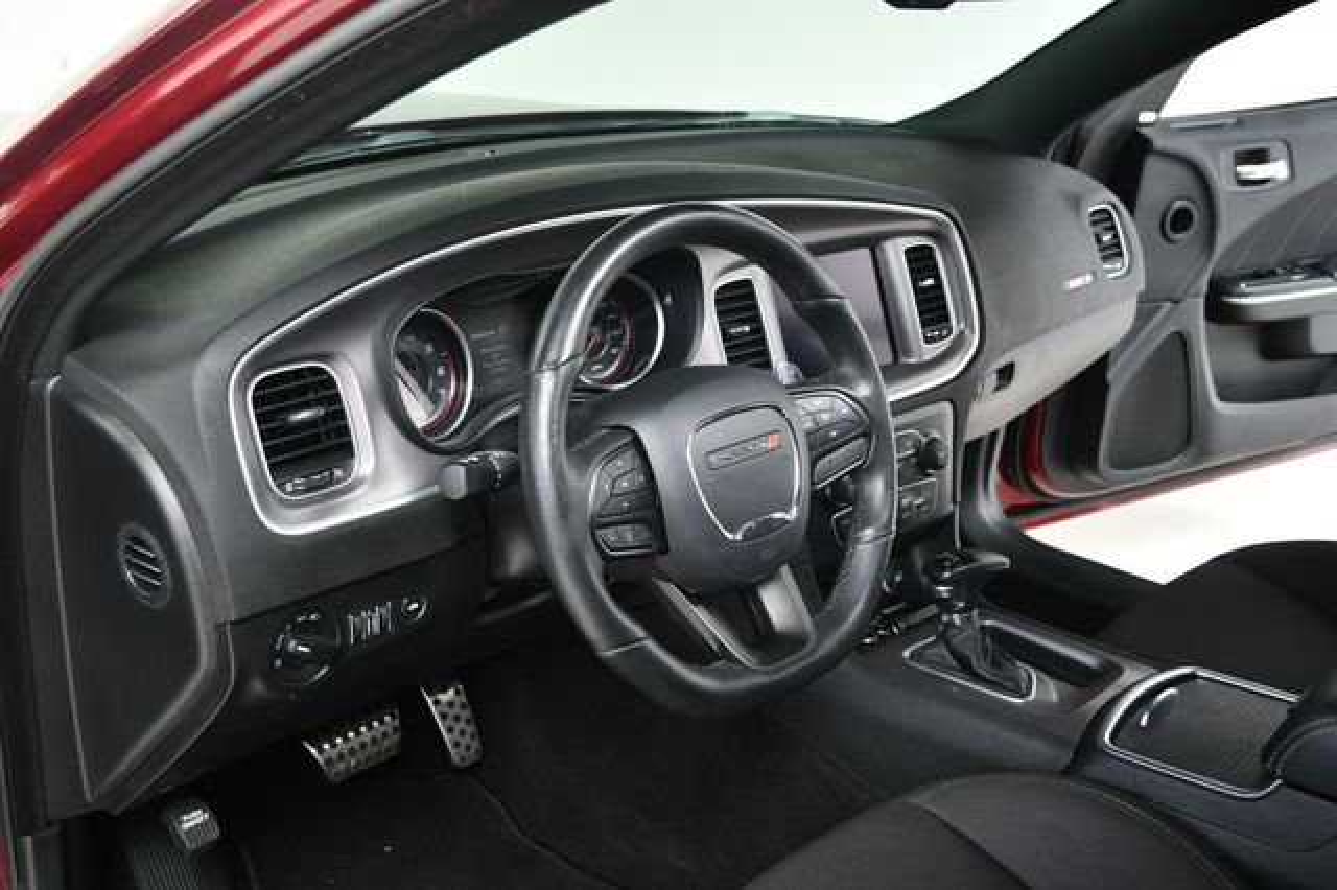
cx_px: 668
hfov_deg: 49.6
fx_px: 1448
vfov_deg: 34.2
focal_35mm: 39
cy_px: 445
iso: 100
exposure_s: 1/160
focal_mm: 26
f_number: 5
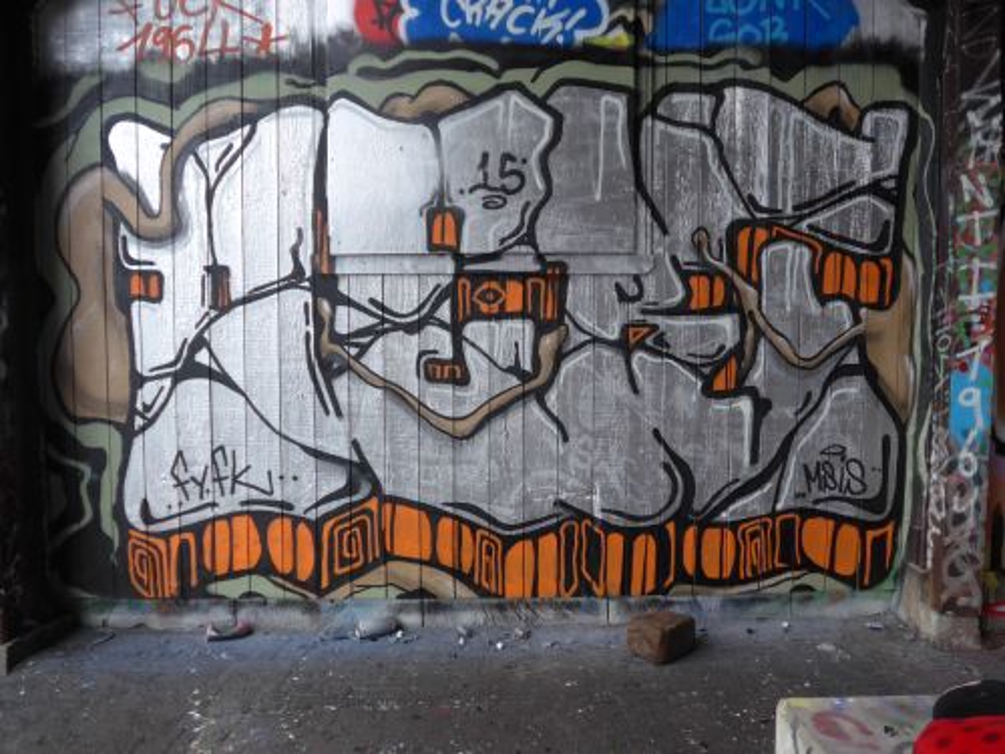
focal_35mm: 29
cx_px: 502
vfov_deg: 48.2
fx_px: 842
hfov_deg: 61.7
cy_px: 377
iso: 200
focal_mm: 6
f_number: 2
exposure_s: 1/60
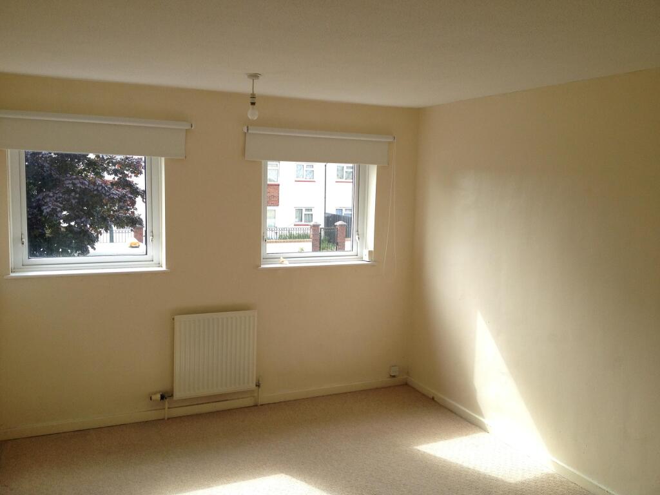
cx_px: 330
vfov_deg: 40.7
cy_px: 248
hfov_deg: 52.6
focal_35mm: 35
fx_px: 667
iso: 100
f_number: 2.4
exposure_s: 1/326
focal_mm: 4.28
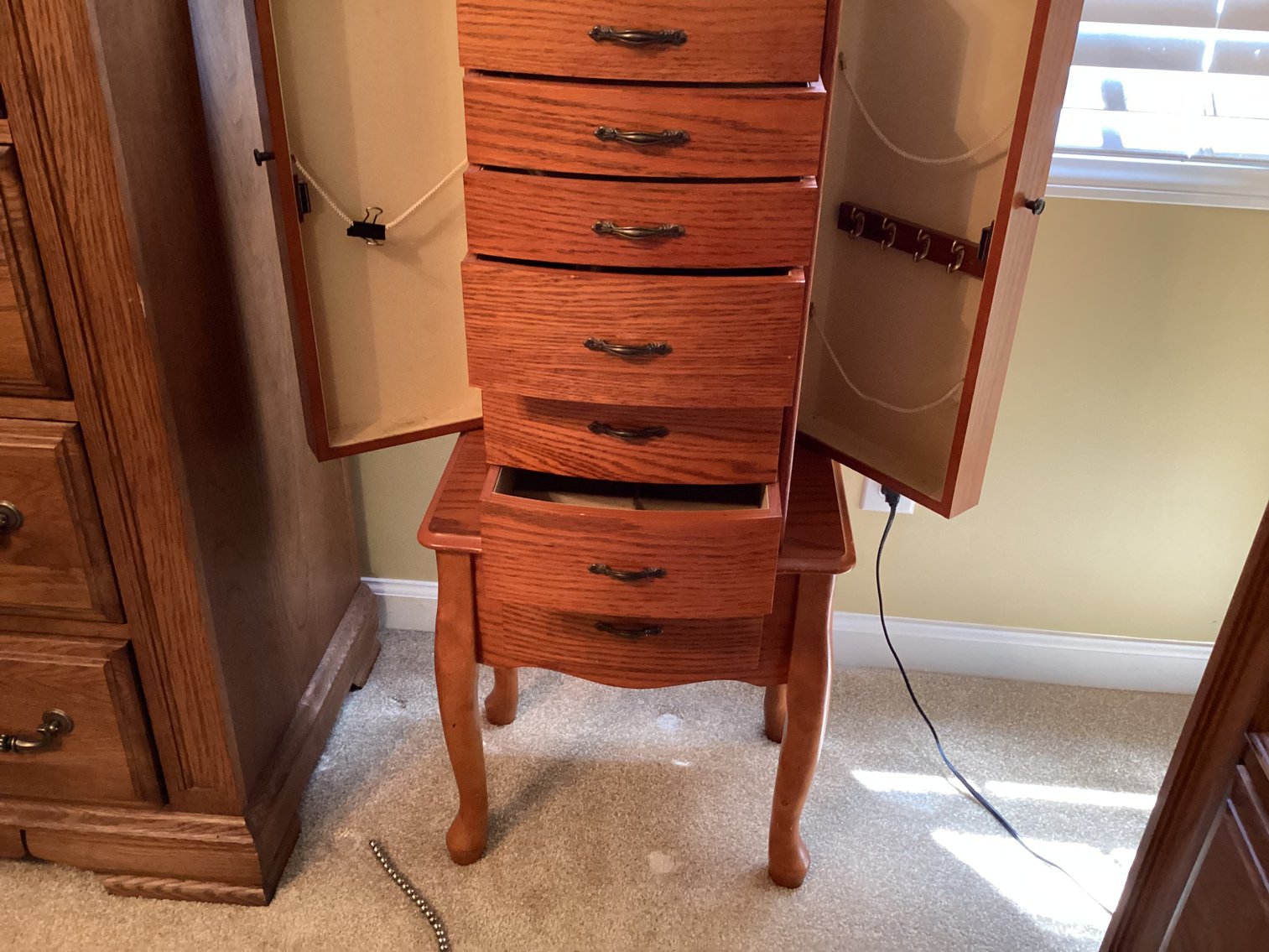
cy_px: 476
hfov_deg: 58.3
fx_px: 1137
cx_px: 634
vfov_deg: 45.4
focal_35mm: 31
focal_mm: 3.3
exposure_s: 1/40
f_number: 2.4
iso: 400
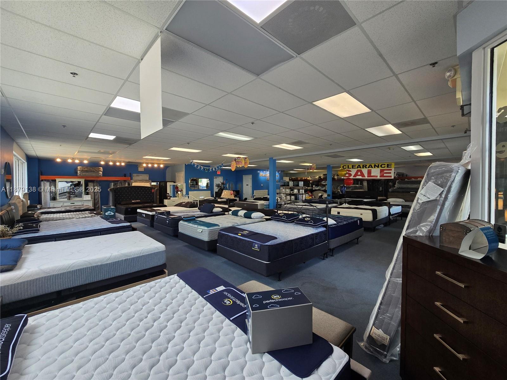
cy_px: 190
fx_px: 190
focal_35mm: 13
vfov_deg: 89.9
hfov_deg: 106.2
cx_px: 254
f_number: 2.2
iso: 100
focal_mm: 2.2
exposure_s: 1/120
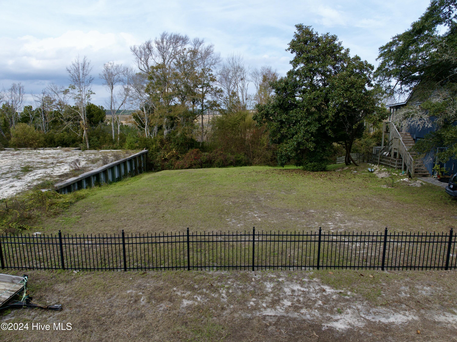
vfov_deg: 56.8
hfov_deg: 71.6
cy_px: 171
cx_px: 228
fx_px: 317
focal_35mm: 24
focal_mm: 12.29
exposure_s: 1/2000
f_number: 2.8
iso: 210
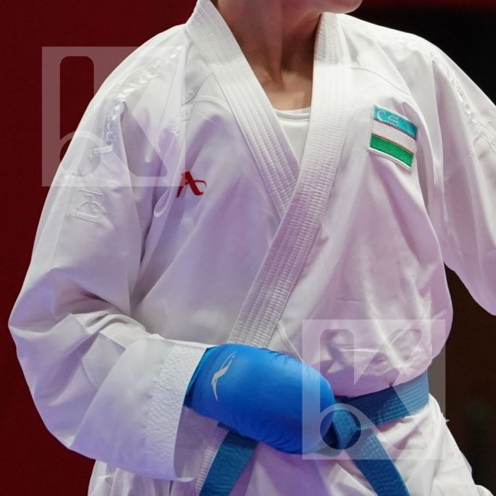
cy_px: 117
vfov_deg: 1.8
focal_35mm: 995
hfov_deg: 1.8
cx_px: 374
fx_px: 16130
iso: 3200
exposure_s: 1/1000
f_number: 4
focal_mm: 280
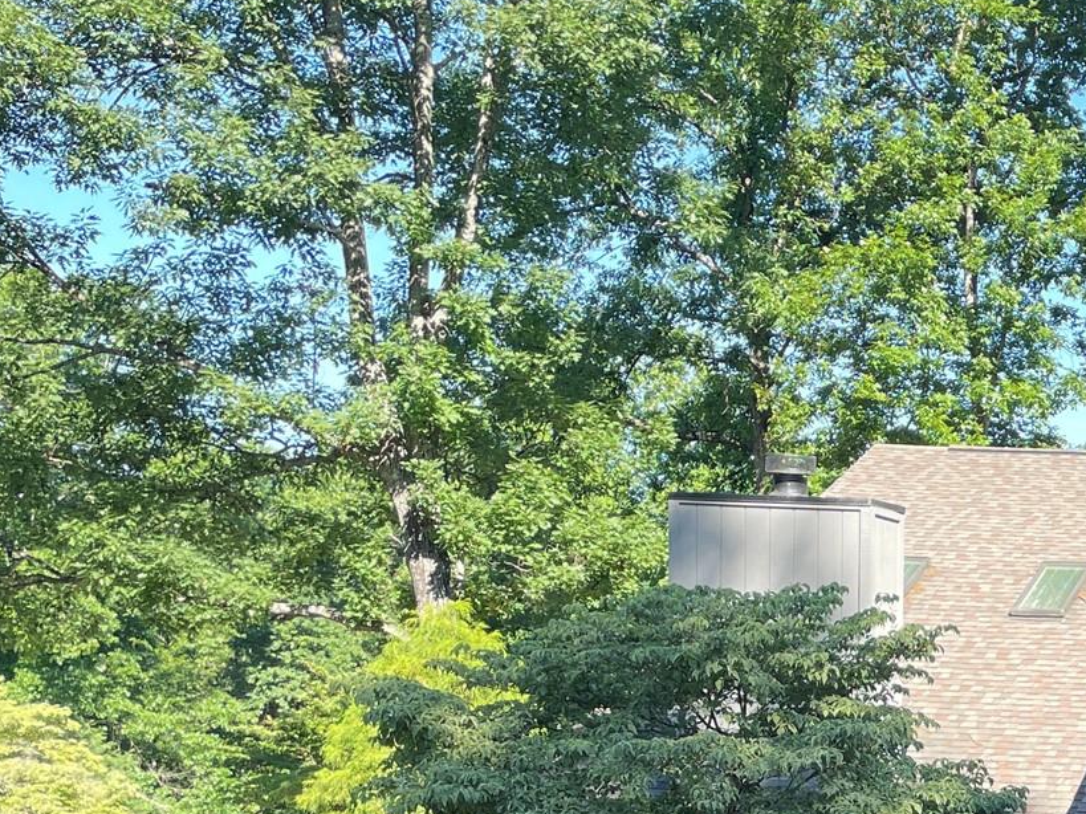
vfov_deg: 21.6
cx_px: 1268
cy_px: 852
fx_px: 2039
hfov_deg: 26.8
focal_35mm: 65
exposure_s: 1/364
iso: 50
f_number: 1.6
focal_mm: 4.2
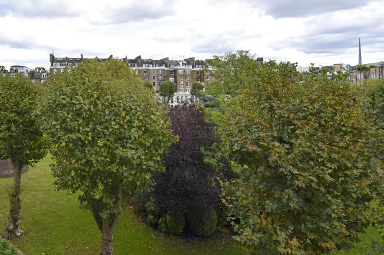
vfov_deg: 55.5
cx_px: 120
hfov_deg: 75.5
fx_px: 235
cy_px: 78
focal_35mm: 22
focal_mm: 14
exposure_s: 1/125
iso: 400
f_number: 13
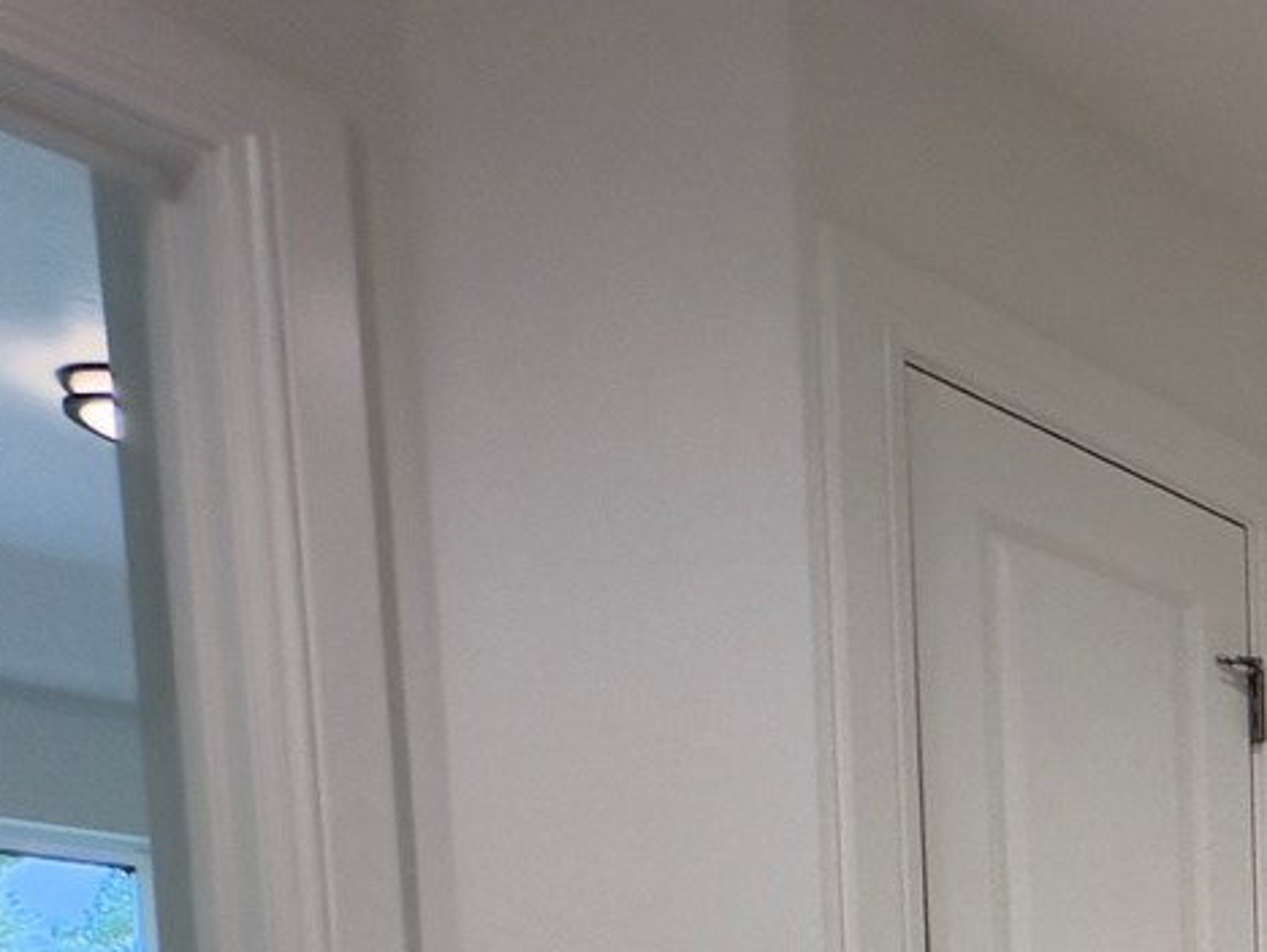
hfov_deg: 27.0
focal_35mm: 46
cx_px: 1956
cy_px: 1343
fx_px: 1685
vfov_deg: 25.5
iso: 125
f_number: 2.2
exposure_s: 1/120
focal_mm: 2.22
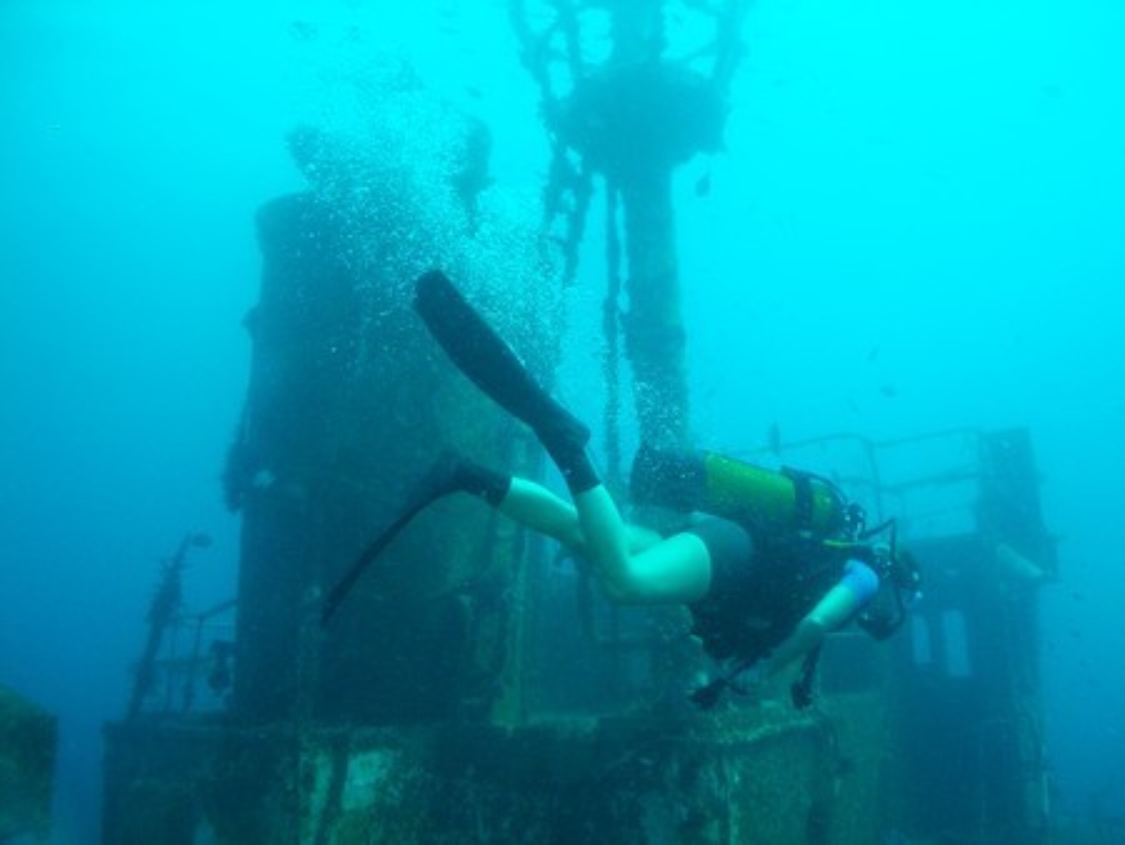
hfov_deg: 52.6
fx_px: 1138
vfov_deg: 40.7
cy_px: 422
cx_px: 562
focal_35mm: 35
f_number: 2.6
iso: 200
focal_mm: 5.8
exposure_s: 1/250
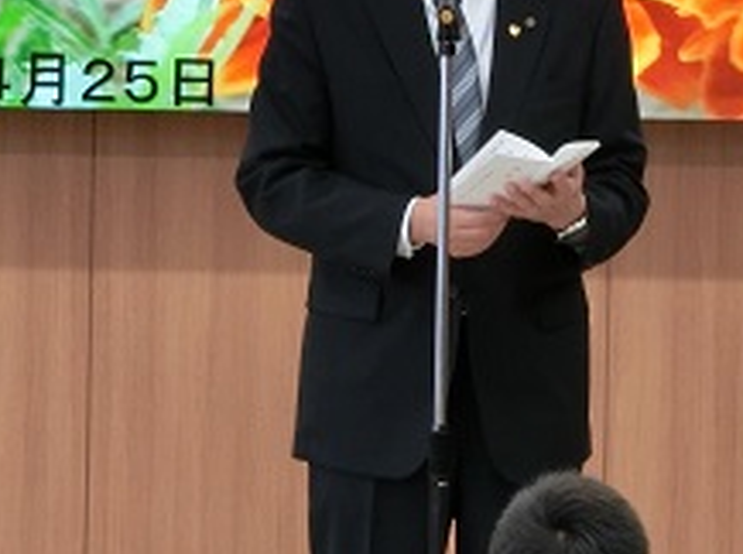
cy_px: -7
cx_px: 411
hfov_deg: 5.9
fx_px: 7243
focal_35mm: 338
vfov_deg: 4.4
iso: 400
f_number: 5.8
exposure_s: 1/40
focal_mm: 25.5
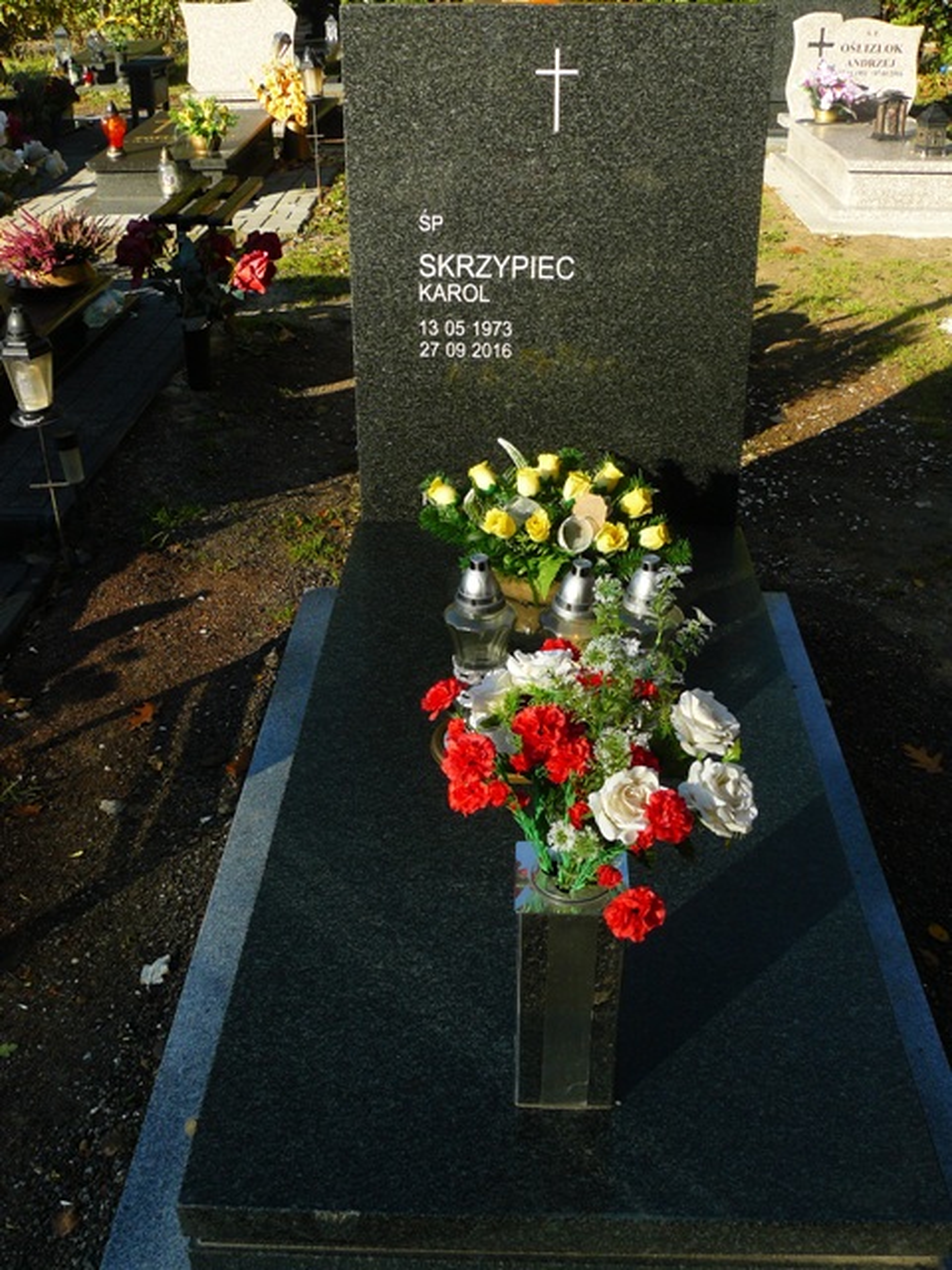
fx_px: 1320
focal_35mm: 36
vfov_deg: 51.4
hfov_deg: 39.7
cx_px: 476
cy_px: 635
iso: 100
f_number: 4.5
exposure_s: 1/200
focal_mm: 6
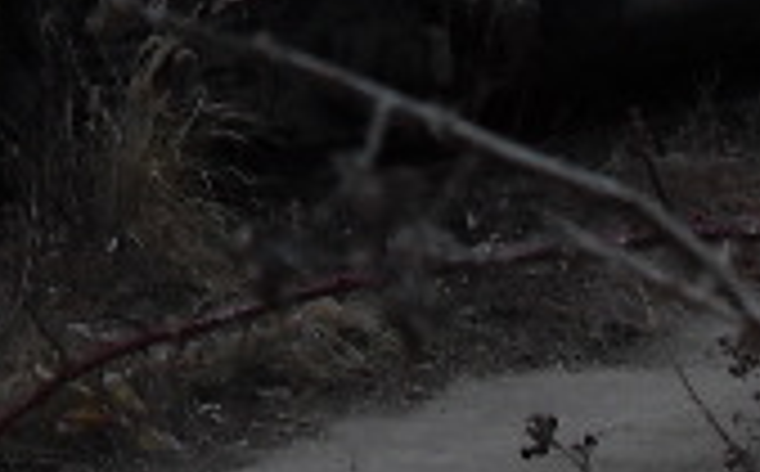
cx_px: 400
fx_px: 4529
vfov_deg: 5.7
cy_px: -665
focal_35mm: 219
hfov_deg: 9.6
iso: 100
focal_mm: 6.3
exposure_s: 1/60
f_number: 2.8
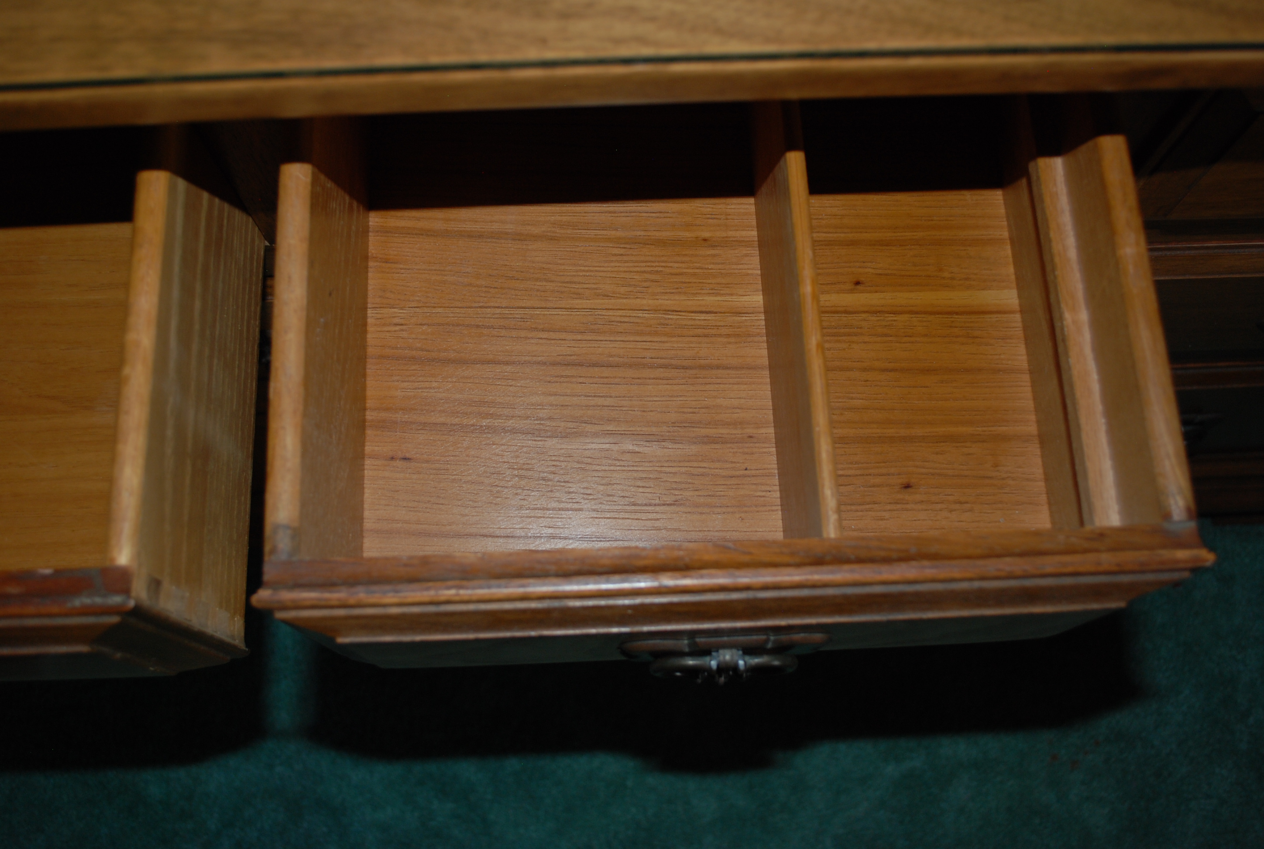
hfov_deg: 53.0
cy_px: 424
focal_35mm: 36
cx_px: 632
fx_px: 1267
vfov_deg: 37.0
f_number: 4.2
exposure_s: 1/60
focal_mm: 24
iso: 200
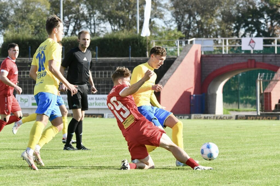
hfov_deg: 15.2
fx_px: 1050
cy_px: 93
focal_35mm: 135
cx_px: 140
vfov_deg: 10.2
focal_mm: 135
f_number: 6.3
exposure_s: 1/1600
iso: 2000
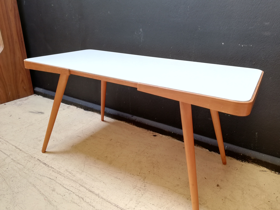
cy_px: 105
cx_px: 140
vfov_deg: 53.1
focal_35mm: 26
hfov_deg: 67.3
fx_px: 210
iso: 50
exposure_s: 1/50
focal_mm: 3.81
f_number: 2.2
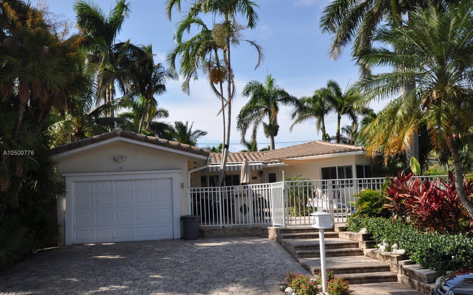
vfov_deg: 33.6
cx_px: 231
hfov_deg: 51.5
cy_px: 153
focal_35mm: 38
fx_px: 490
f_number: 9
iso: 200
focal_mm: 24
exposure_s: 1/320
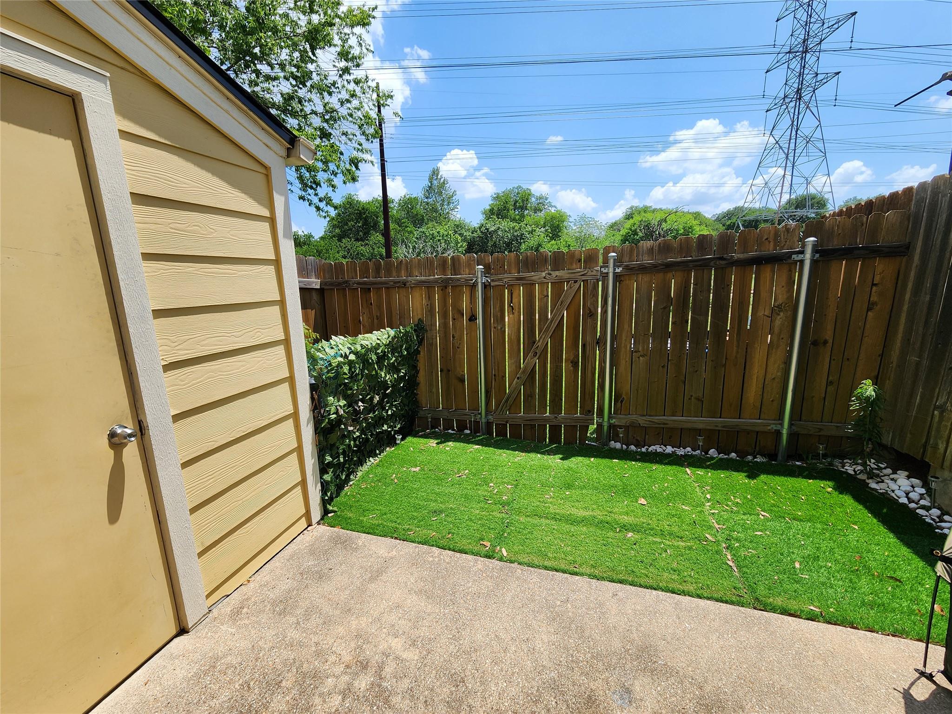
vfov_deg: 89.9
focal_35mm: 13
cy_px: 357
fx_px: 358
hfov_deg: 106.2
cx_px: 476
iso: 50
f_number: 2.2
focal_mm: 2.2
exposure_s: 1/1737
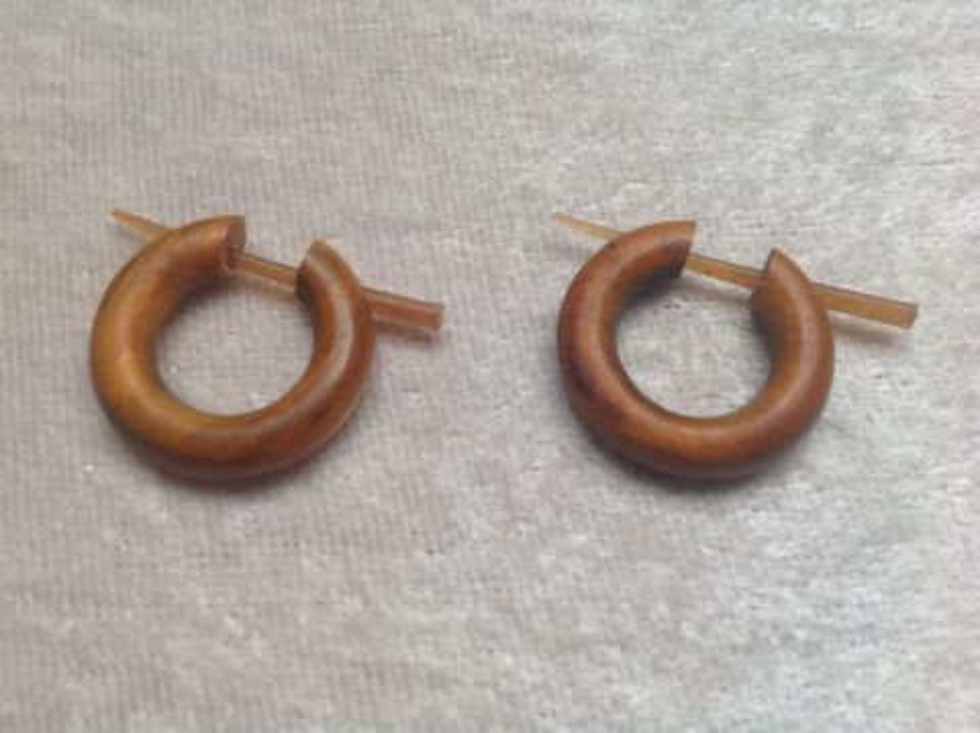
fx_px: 990
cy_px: 366
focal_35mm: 35
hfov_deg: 52.7
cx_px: 490
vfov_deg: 40.6
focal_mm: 4.28
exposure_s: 1/60
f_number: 2.4
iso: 50
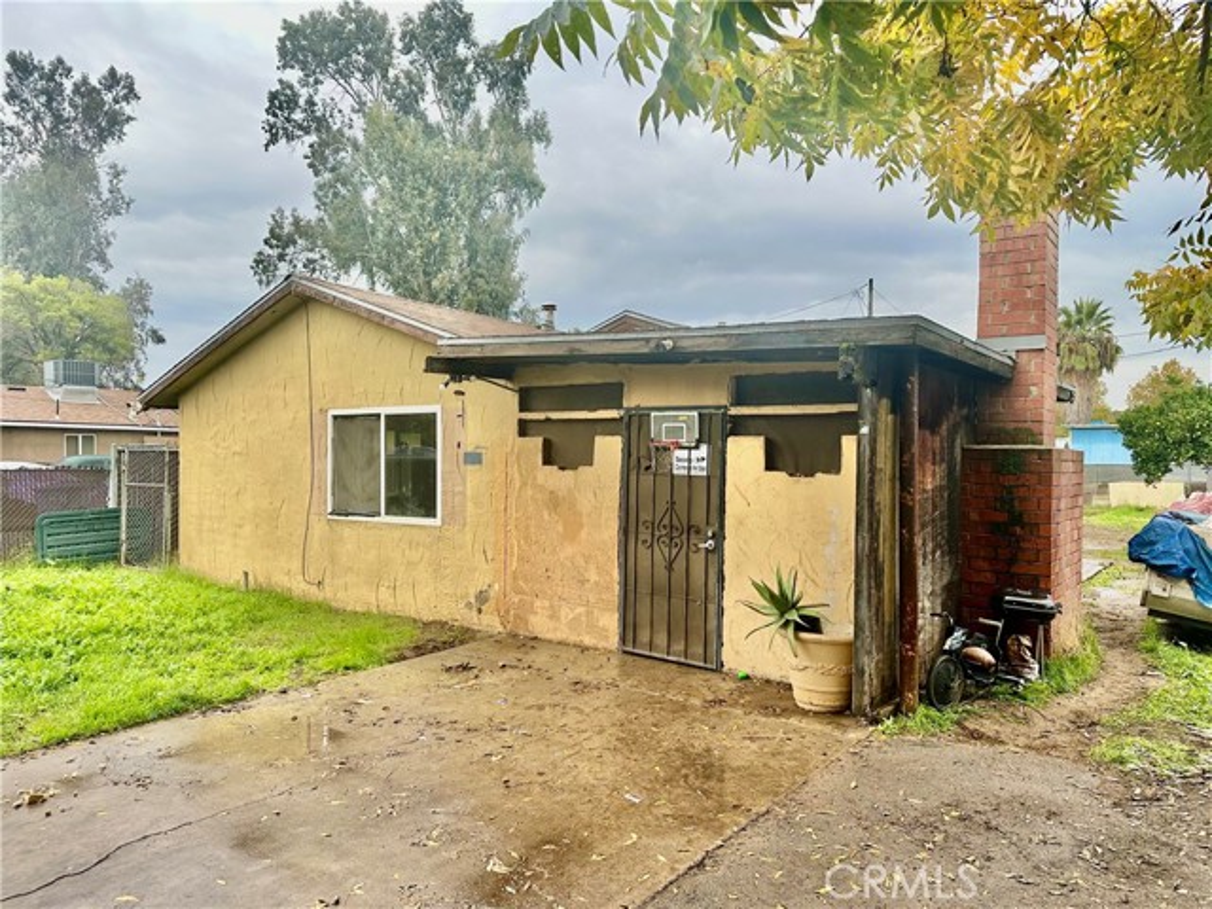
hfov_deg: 71.6
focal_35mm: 24
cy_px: 454
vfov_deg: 56.8
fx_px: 840
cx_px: 606
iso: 80
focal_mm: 6.86
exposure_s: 1/1050
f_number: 1.78
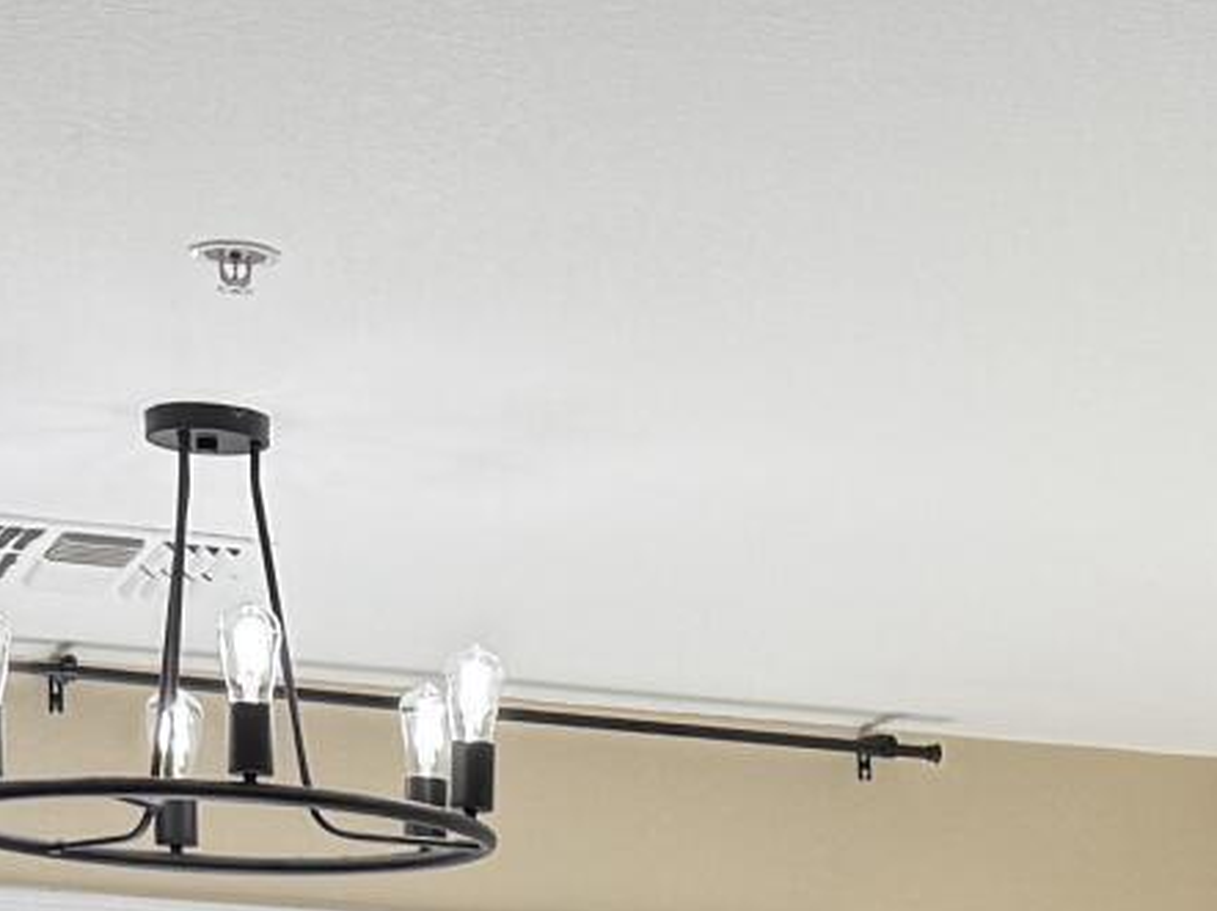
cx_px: 1481
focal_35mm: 163
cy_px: 1899
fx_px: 5728
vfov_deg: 8.6
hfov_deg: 11.9
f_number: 1.78
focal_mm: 6.76
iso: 80
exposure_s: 1/467
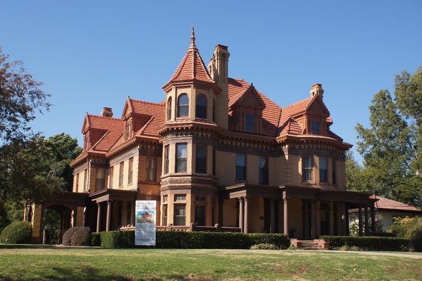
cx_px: 211
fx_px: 457
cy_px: 140
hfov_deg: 49.6
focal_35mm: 39
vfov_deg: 34.2
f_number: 11
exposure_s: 1/100
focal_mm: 26
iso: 100
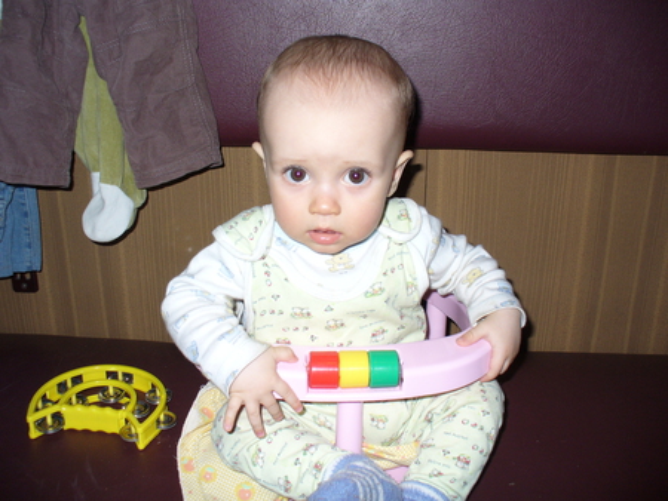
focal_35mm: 37
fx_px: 714
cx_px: 334
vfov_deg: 38.7
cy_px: 250
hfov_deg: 50.1
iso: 100
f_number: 2.8
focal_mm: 6.1
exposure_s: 1/60
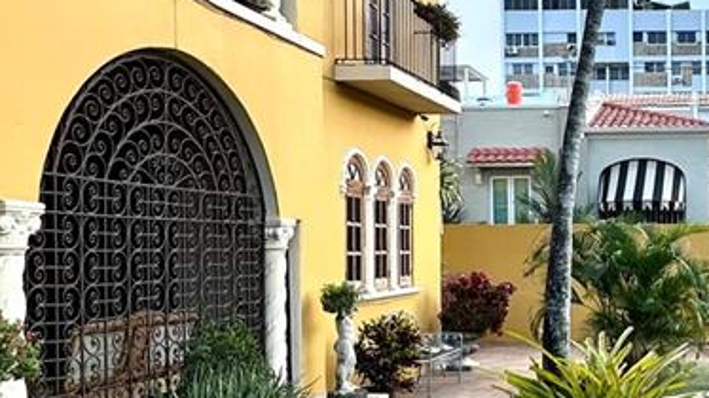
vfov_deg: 24.3
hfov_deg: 37.2
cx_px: 726
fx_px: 921
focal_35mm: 49
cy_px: 246
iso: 40
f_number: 2.2
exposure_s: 1/418
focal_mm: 2.22
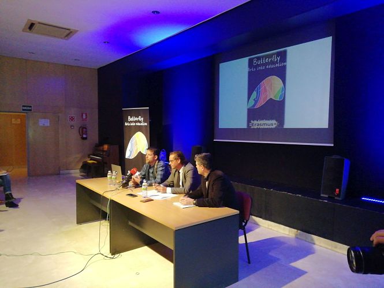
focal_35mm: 26
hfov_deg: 67.3
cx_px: 192
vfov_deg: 53.1
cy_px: 144
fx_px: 288
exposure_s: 1/33.3
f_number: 2.2
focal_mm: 3.21
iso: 400
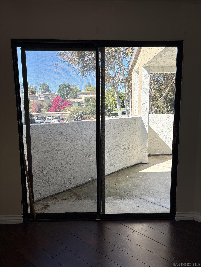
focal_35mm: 26
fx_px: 201
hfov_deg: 53.1
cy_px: 134
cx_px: 100
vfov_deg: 67.3
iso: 64
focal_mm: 5.96
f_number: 1.6
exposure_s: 1/1016
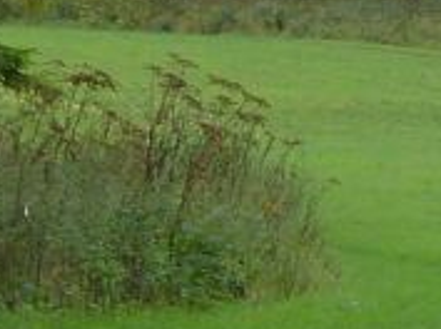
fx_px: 6115
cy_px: -278
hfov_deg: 4.1
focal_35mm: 481
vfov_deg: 3.1
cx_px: 899
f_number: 4.2
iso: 80
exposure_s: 1/125
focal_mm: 13.7
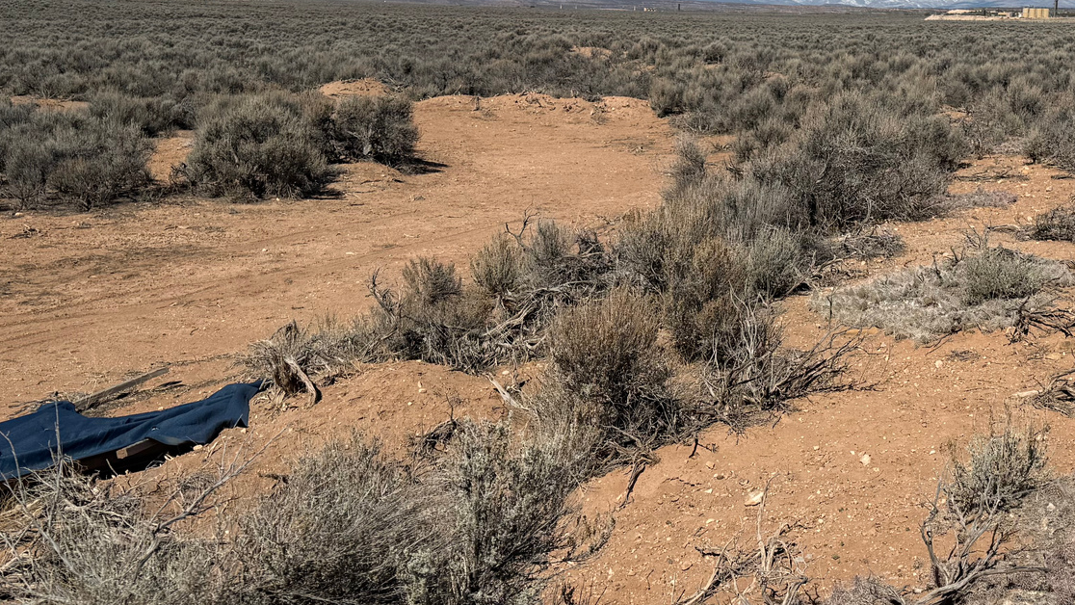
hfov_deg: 41.5
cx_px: 816
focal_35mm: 48
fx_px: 1368
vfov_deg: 24.8
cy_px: 217
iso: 80
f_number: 1.78
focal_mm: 6.76
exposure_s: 1/8130
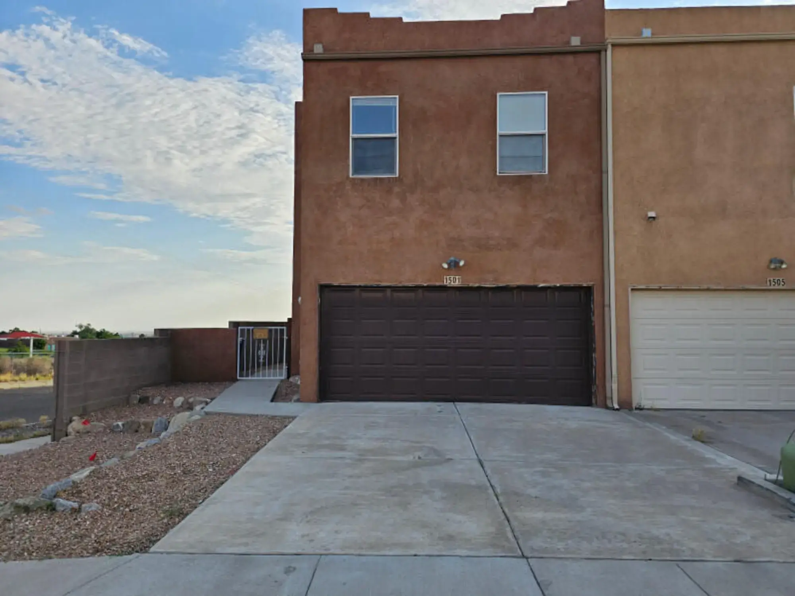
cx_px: 398
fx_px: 528
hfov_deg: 73.9
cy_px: 298
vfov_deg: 58.9
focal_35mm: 23
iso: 10
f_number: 1.7
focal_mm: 6.3
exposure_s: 1/310
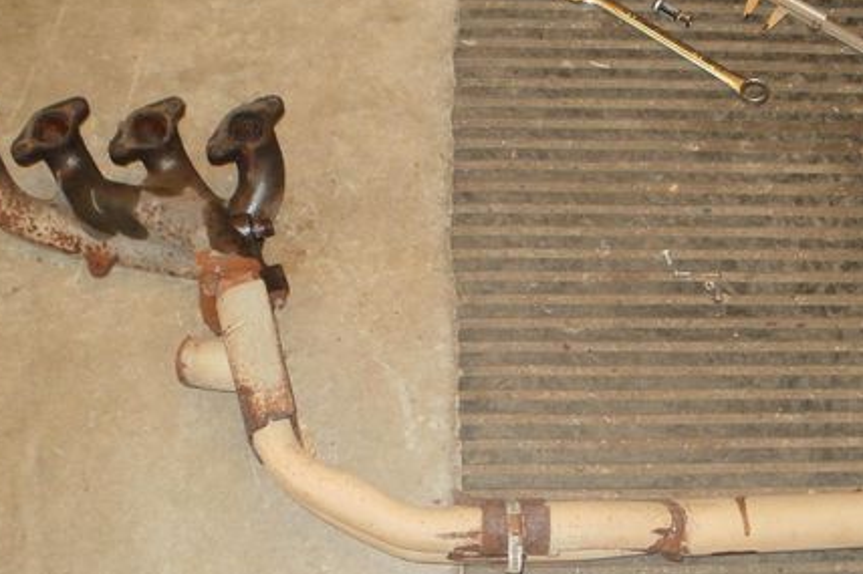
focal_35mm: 56
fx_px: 1342
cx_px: 486
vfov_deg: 24.0
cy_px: 395
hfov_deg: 35.6
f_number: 3.5
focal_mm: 6.3
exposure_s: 1/30
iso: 250
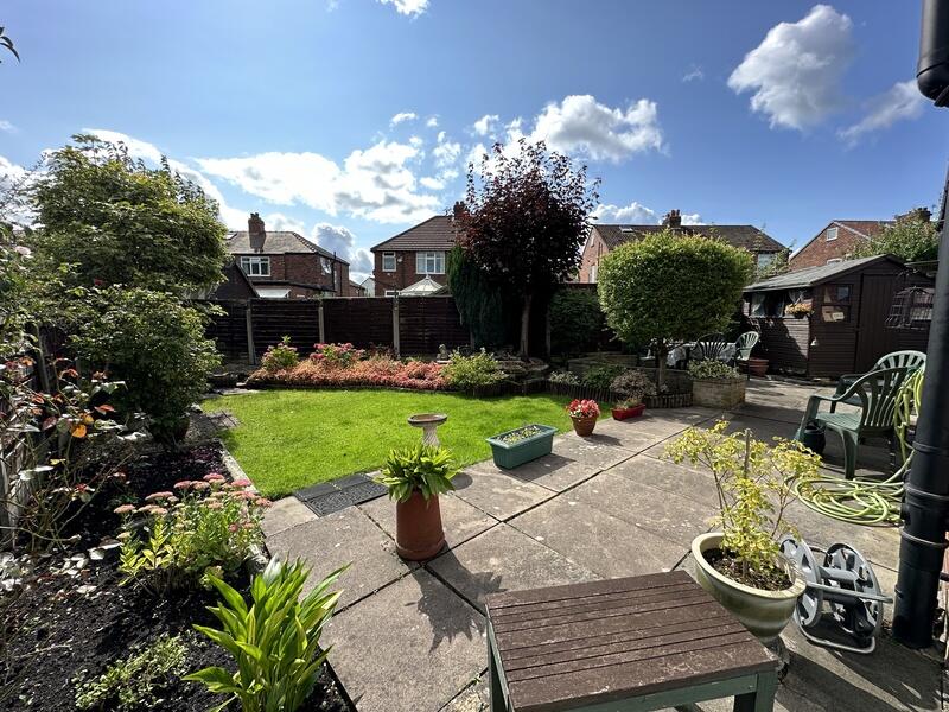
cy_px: 356
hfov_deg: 102.1
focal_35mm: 14
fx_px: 384
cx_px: 474
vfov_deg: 85.7
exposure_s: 1/955
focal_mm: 2.22
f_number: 2.2
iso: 50
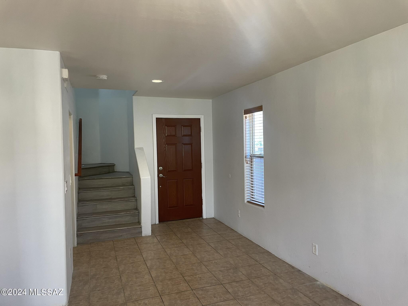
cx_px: 204
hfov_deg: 67.3
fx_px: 306
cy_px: 153
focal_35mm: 26
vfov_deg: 53.1
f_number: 1.6
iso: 125
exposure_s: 1/60
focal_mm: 4.2
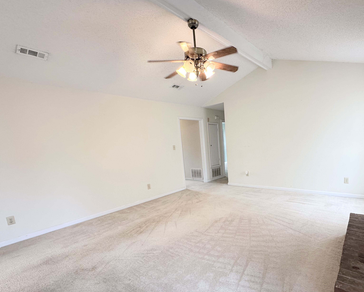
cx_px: 217
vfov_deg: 73.1
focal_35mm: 18
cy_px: 174
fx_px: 194
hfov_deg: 85.4
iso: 160
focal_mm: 2.22
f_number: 2.2
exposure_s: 1/120
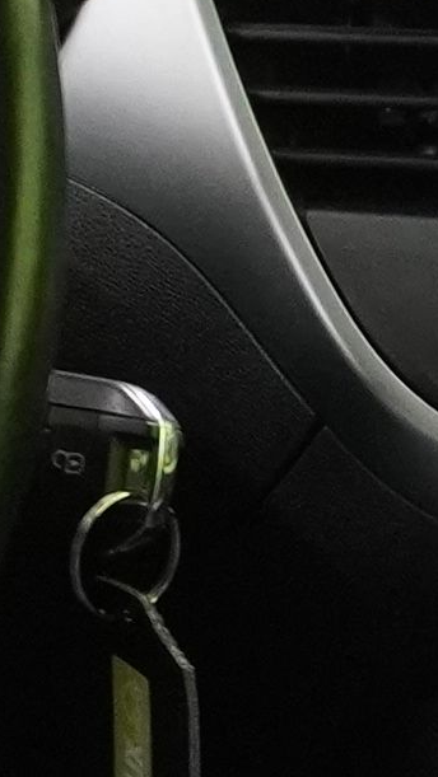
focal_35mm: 247
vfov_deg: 8.7
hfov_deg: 4.8
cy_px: 818
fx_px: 5096
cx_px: 901
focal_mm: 16
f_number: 3.5
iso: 2000
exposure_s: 1/30
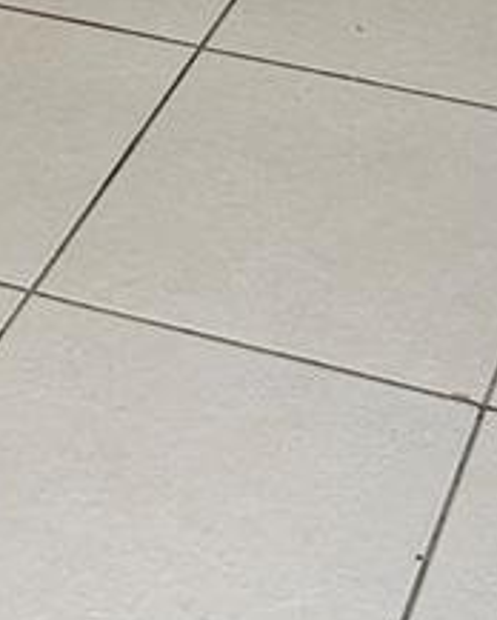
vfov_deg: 12.9
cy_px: -737
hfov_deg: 12.5
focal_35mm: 124
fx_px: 2277
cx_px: 251
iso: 100
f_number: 1.8
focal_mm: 5.4
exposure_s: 1/120
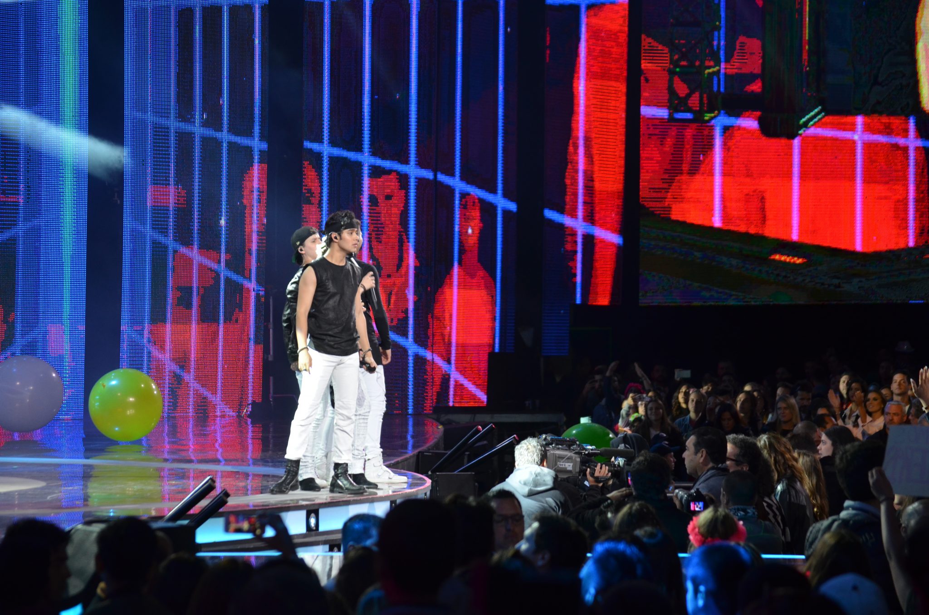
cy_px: 308
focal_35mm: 158
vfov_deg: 8.7
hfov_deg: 13.1
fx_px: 4056
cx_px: 464
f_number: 4.5
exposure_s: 1/125
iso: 800
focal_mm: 105
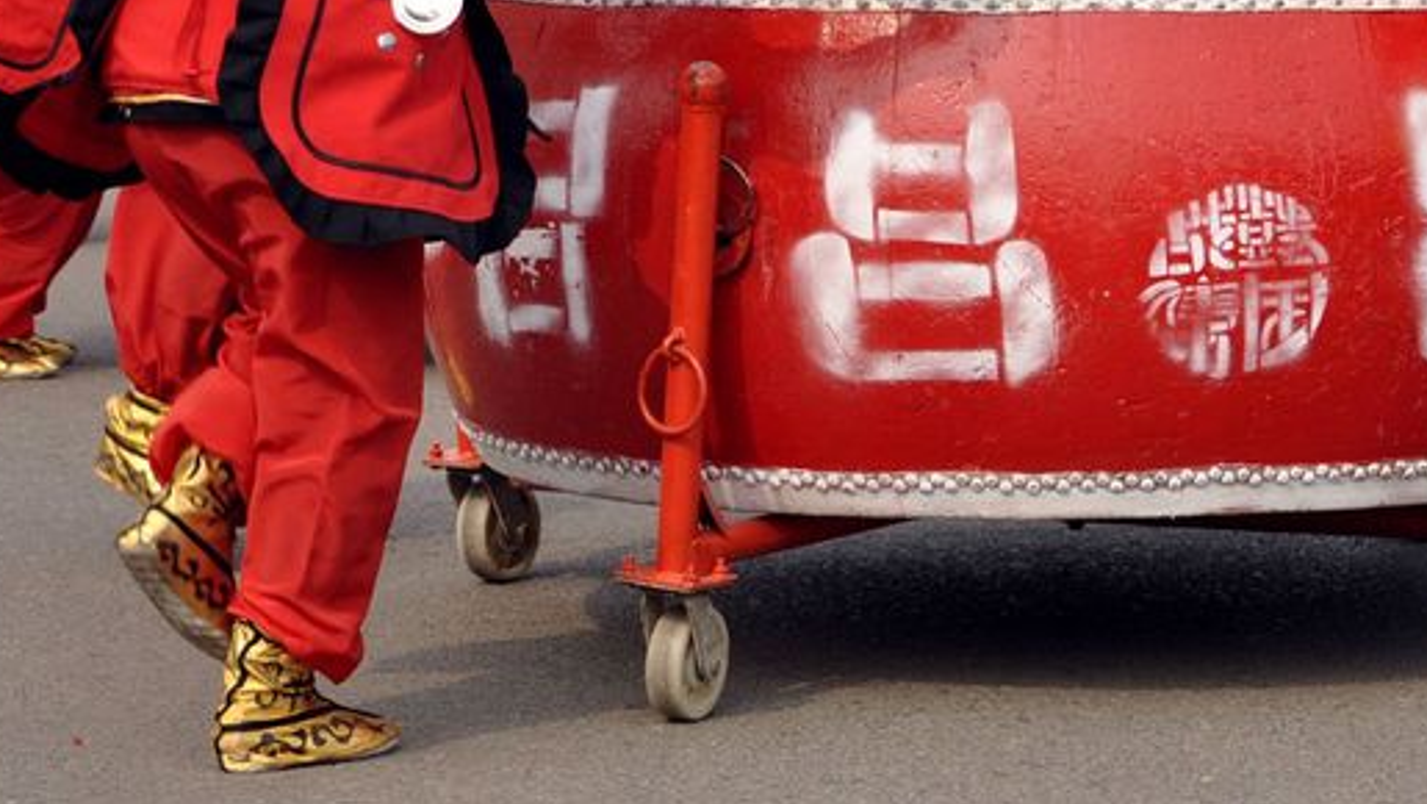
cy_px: 3
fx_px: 7267
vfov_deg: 6.3
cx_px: 984
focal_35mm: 192
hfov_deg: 11.2
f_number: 5.6
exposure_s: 1/640
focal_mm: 70
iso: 200
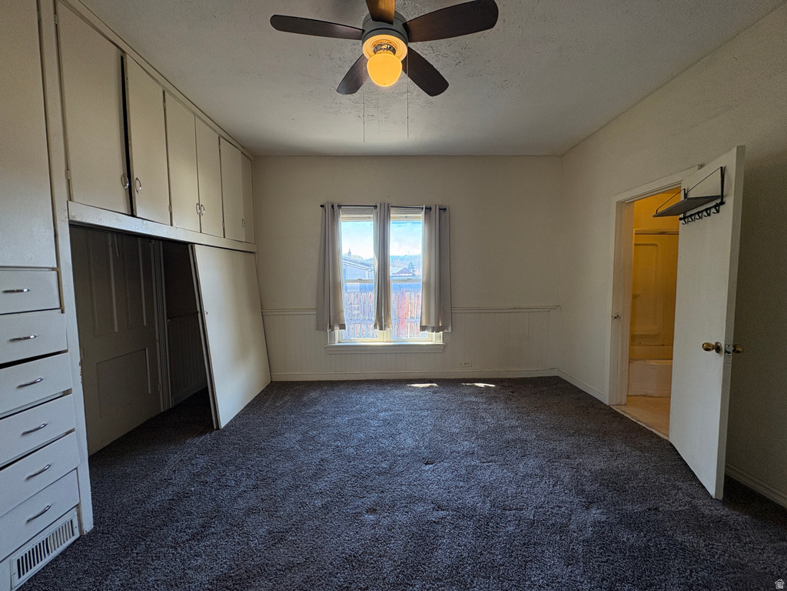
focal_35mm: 14
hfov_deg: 102.1
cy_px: 296
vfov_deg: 85.7
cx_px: 394
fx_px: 318
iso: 200
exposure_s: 1/99
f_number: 2.2
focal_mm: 2.22
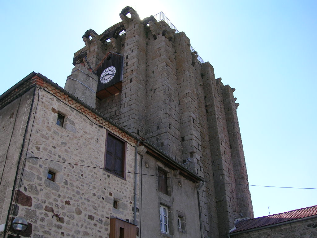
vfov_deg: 40.7
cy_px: 119
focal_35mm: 35
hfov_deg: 52.6
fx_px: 321
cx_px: 158
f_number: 4.8
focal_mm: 5.4
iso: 50
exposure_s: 1/218
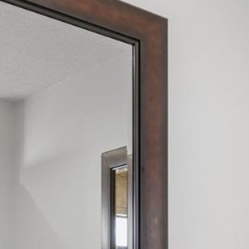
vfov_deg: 20.5
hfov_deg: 20.3
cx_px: 355
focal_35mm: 75
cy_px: 345
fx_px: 610
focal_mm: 17
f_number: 8
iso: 640
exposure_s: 1/1.25
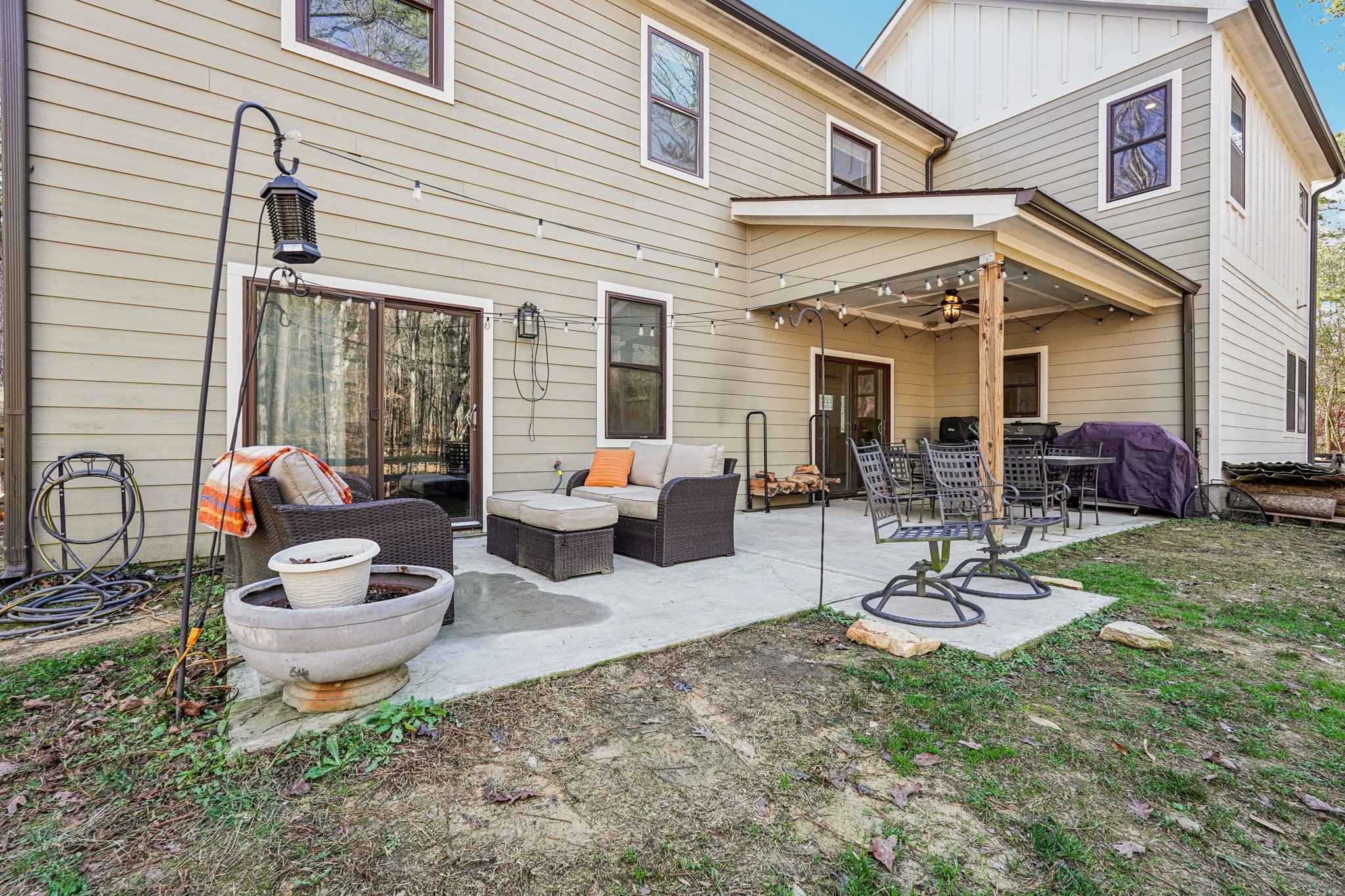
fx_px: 598
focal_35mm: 16
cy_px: 448
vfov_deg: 73.7
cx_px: 672
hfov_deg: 96.7
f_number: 8
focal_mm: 16
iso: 800
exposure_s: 1/125
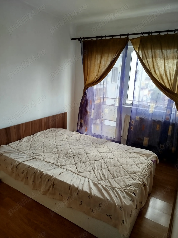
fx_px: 165
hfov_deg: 56.8
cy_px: 119
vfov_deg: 71.6
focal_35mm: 24
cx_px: 89
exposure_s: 1/50
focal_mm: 5.31
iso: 80
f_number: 1.7
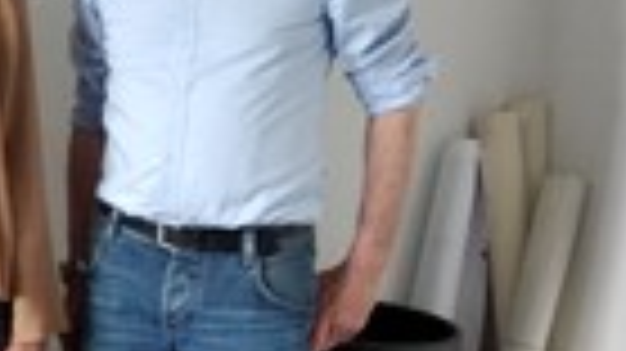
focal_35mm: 93
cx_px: -250
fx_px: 1543
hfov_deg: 20.4
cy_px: 308
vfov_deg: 12.9
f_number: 2.2
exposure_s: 1/25
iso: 1250
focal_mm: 3.81
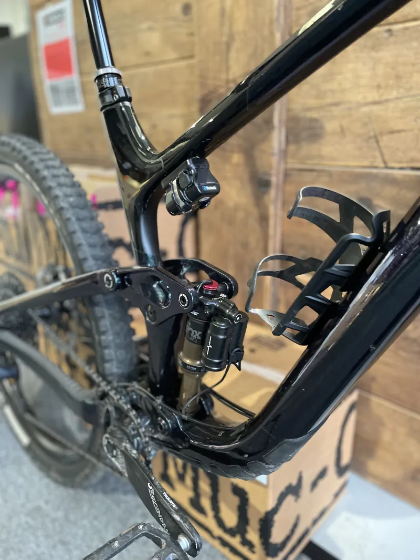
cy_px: 280
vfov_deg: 67.3
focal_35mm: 26
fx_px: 420
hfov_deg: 53.1
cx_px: 210
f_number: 1.6
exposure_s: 1/33
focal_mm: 4.2
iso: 400
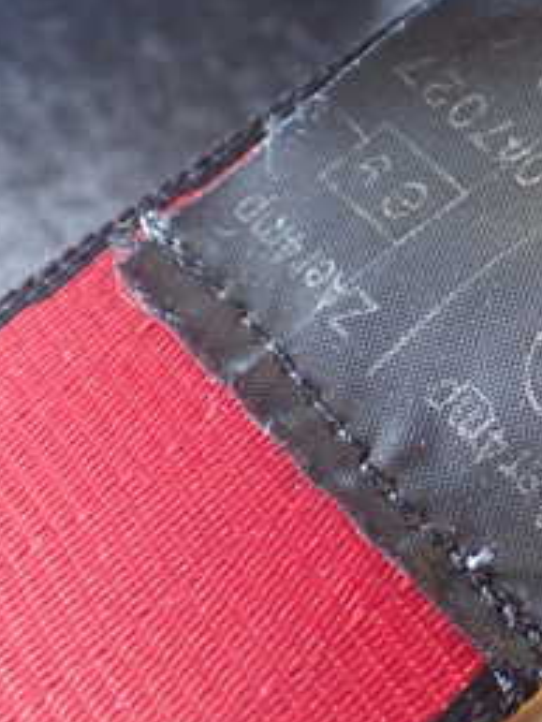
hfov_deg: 19.5
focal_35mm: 70
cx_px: 685
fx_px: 1460
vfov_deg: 27.4
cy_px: 177
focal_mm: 5.4
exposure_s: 1/40
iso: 800
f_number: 2.3
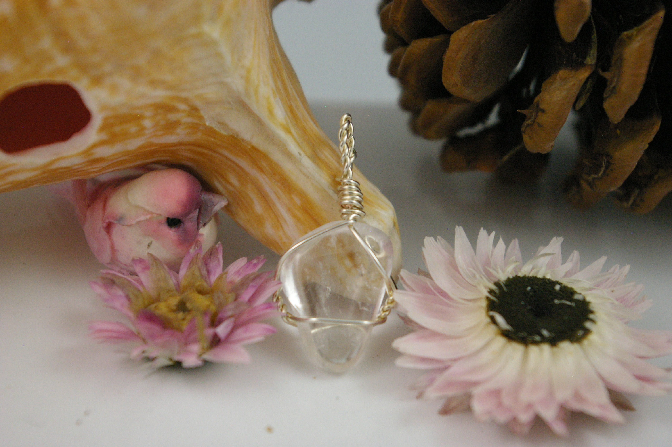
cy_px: 224
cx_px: 336
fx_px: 1539
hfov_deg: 24.6
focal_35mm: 82
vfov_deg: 16.5
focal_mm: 55
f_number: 8
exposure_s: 1/125
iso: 1600
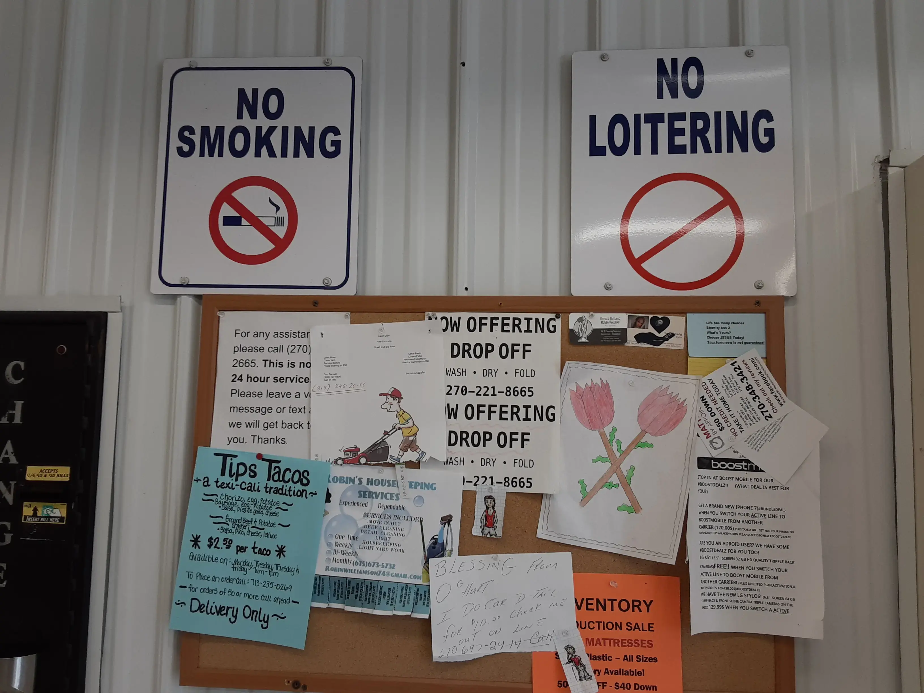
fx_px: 721
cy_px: 346
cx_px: 462
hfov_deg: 65.3
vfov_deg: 51.4
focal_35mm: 27
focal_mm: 2.91
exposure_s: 1/120
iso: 50
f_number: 1.9
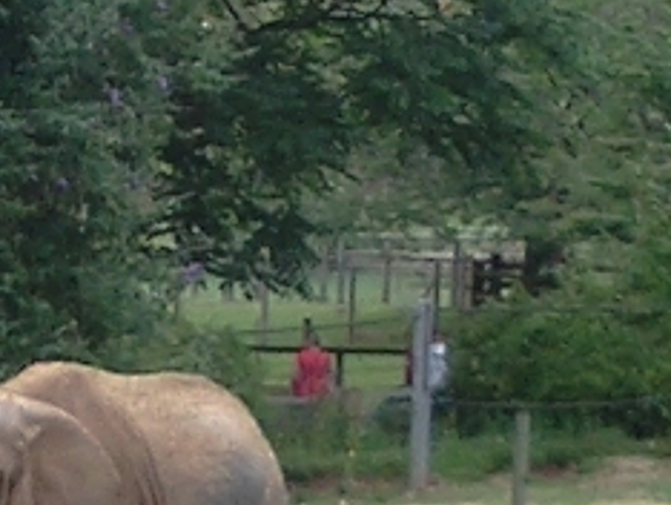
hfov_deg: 8.2
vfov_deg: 6.2
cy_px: 379
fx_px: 4638
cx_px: -40
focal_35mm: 239
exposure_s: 1/320
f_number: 2.6
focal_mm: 5.8
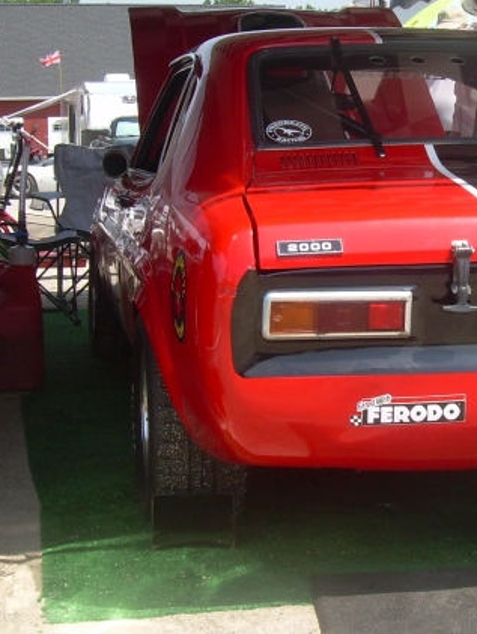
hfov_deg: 20.1
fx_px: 1322
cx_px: 415
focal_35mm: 72
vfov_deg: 26.9
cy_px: 243
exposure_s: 1/273
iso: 50
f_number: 4.6
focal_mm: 6.3
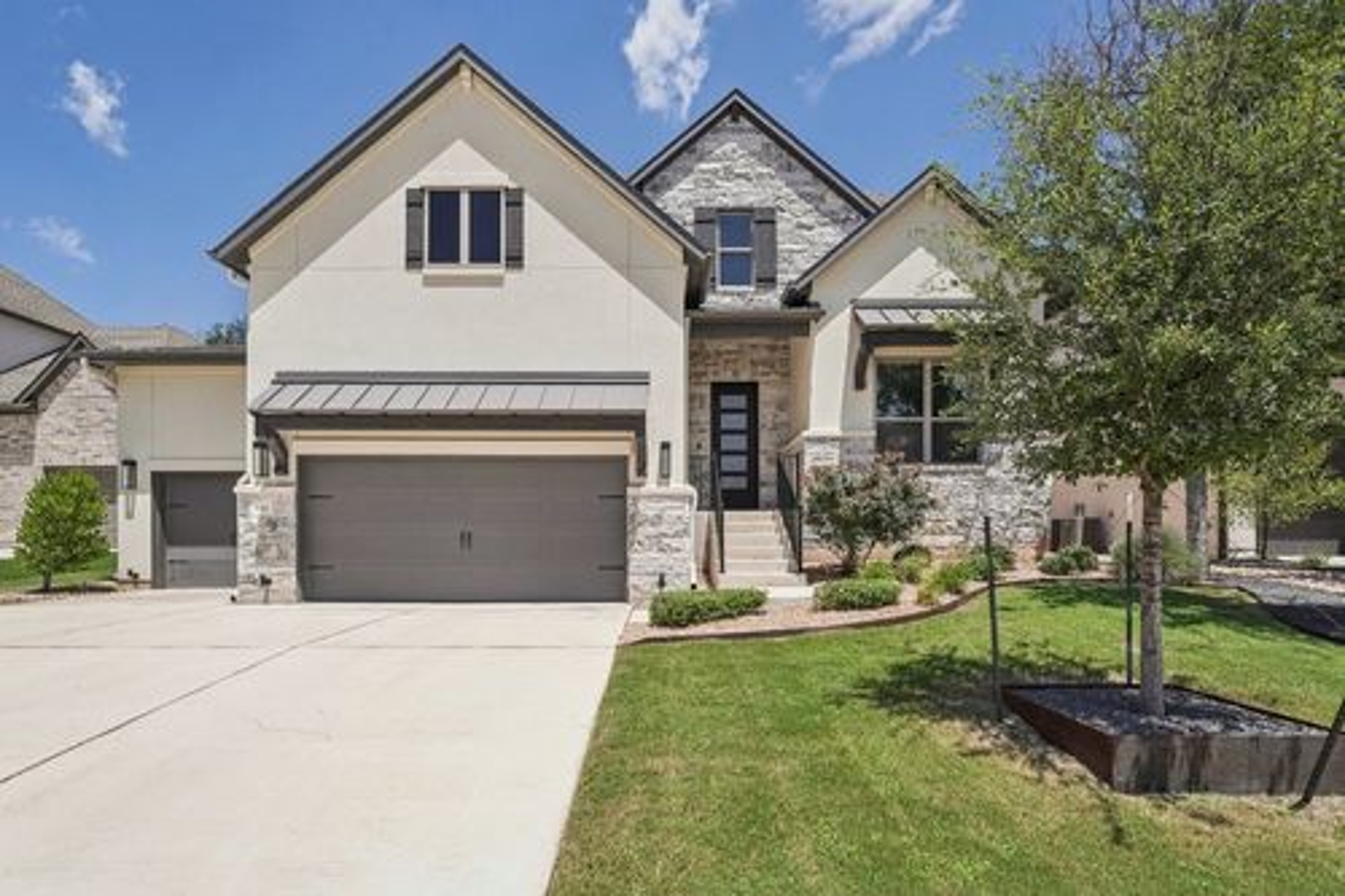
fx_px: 620
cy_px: 448
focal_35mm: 17
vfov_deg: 71.7
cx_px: 672
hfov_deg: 94.7
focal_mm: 16.6
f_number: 8
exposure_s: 1/1250
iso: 400
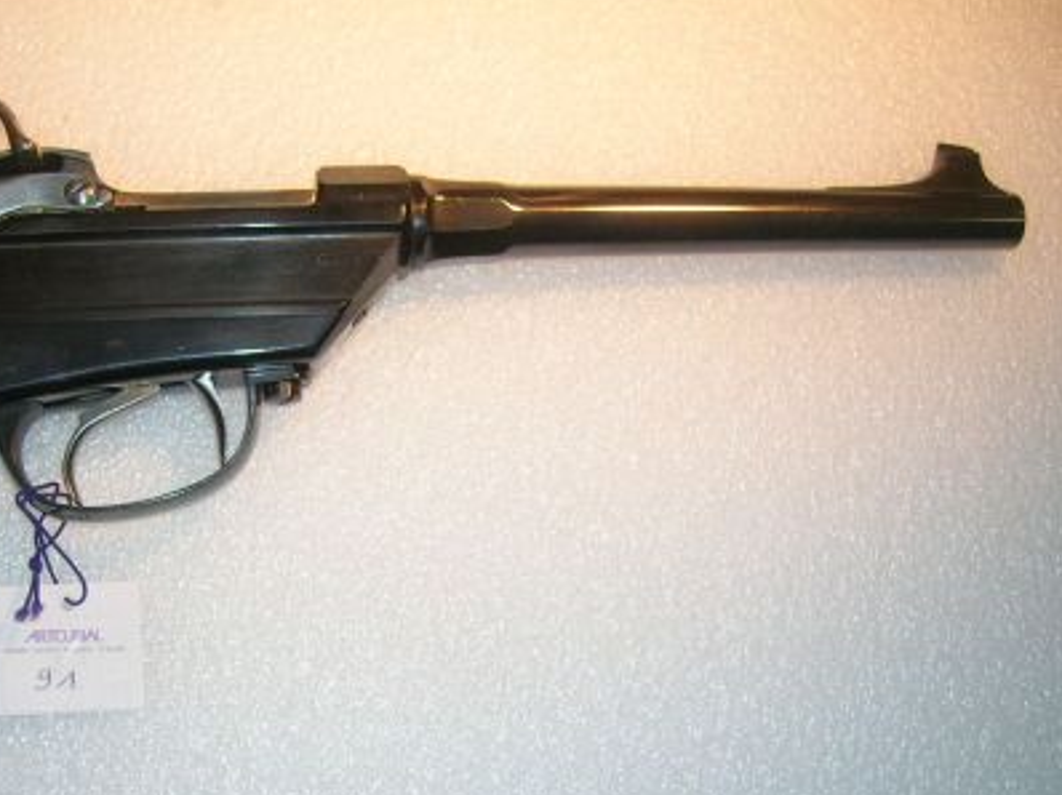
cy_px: 507
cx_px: 350
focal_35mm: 47
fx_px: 1441
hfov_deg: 39.9
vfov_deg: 30.7
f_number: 2.9
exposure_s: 1/60.1
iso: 50
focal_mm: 5.7
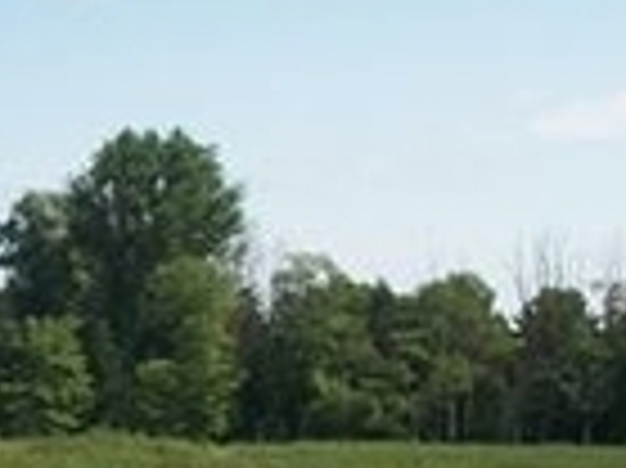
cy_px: 562
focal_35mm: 138
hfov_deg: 13.9
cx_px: -135
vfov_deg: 10.6
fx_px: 2493
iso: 80
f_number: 8.8
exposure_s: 1/160
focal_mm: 5.7
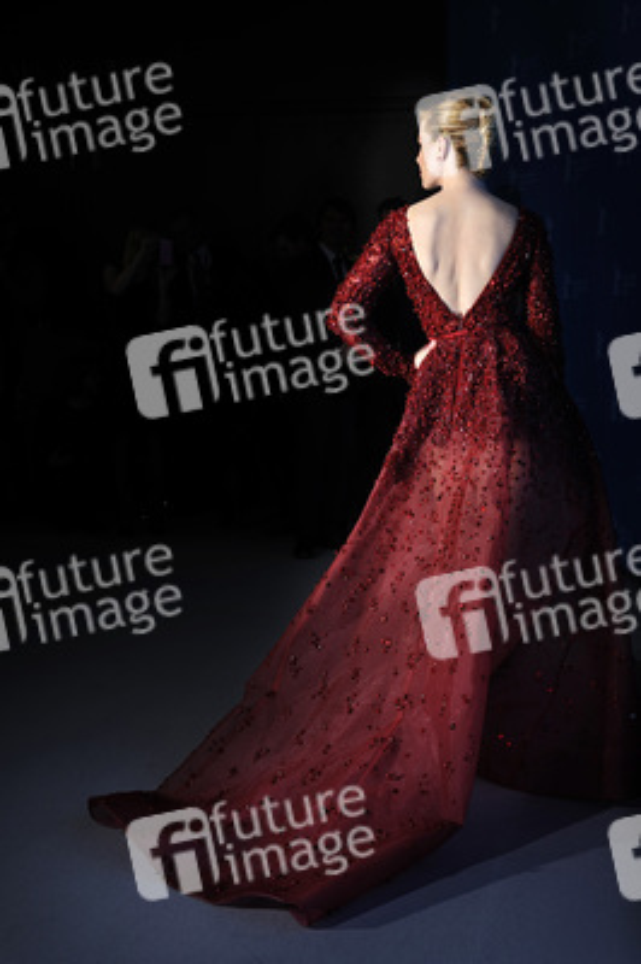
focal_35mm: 50
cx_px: 320
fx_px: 1338
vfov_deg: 39.6
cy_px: 482
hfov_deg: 26.9
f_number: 7.1
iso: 200
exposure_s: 1/200
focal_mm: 50
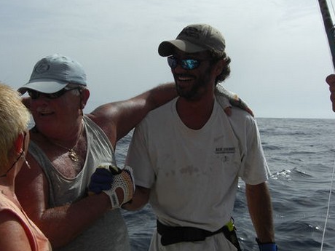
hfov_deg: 36.7
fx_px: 503
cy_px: 135
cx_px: 143
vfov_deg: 28.0
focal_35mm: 52
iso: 80
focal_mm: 7.9
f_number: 8
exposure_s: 1/400
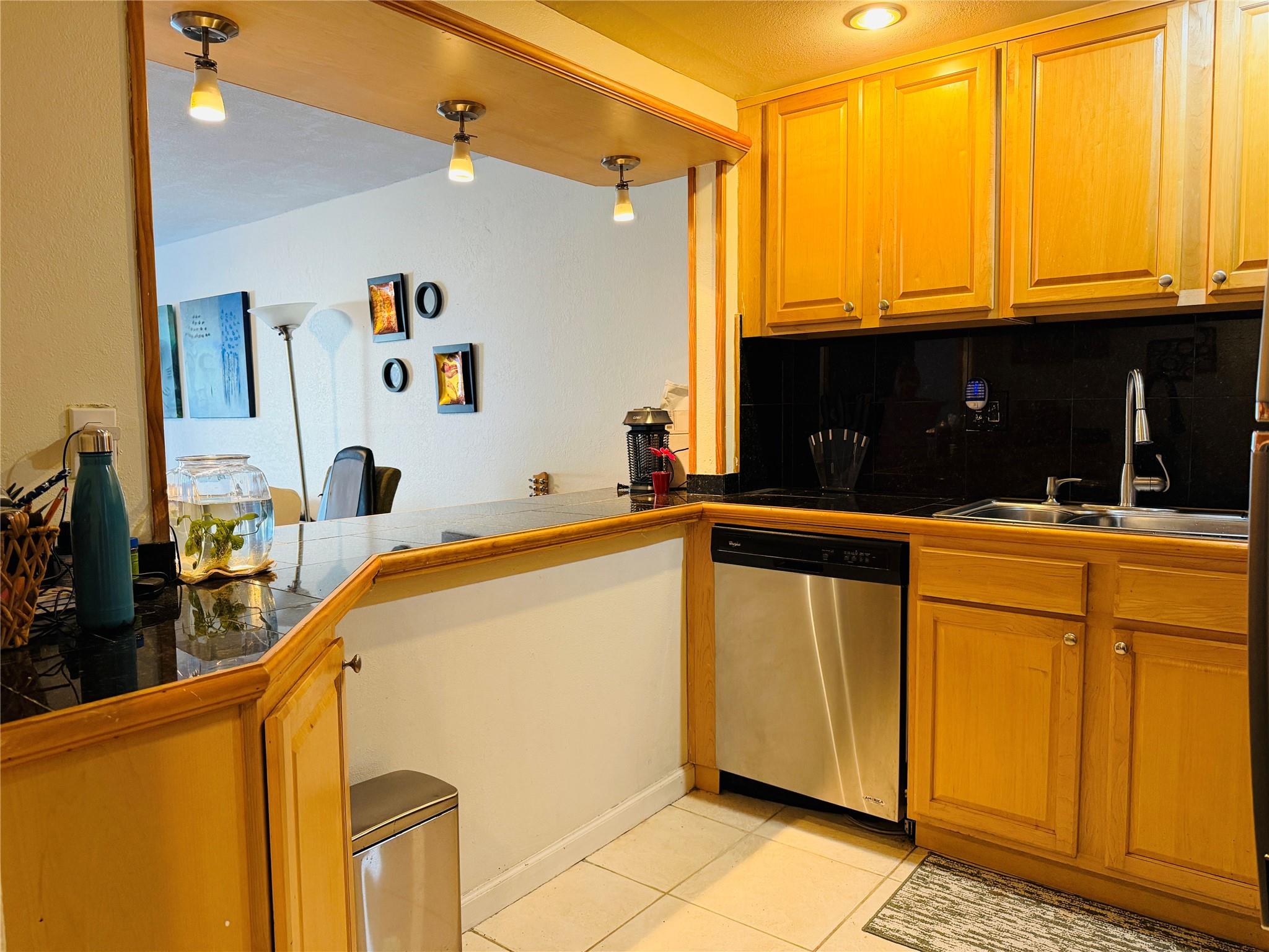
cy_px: 476
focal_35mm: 24
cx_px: 634
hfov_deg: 71.6
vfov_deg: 56.8
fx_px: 880
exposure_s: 1/60
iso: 320
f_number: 1.78
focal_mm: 6.76
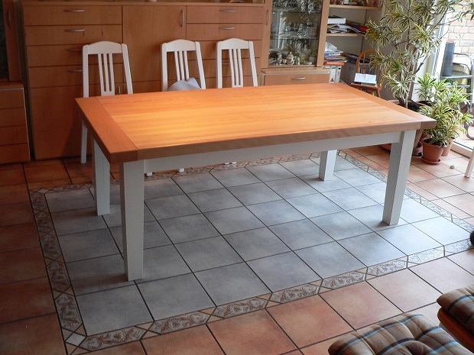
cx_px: 237
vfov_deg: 39.7
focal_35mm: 36
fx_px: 493
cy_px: 178
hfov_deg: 51.4
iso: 200
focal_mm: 6
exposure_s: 1/15
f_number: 2.8
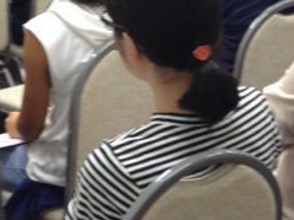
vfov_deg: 10.7
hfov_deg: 13.9
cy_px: 173
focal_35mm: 138
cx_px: 353
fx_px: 1171
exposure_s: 1/20
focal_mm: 4.12
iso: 64
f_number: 2.4
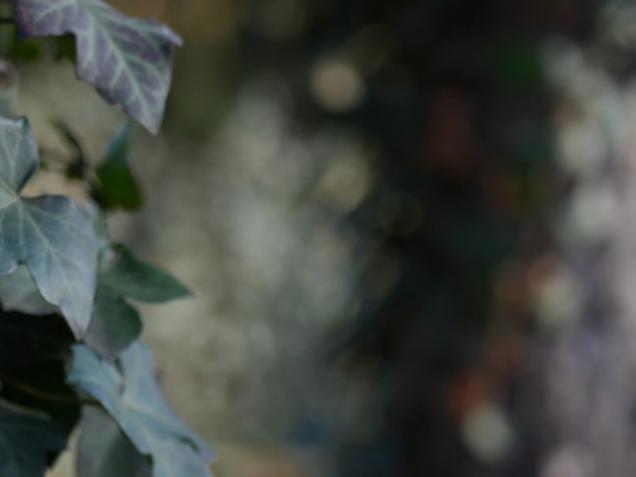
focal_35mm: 151
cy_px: 469
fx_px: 2773
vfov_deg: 9.8
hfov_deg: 13.0
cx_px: 125
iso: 200
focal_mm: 60
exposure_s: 1/500
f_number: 2.8
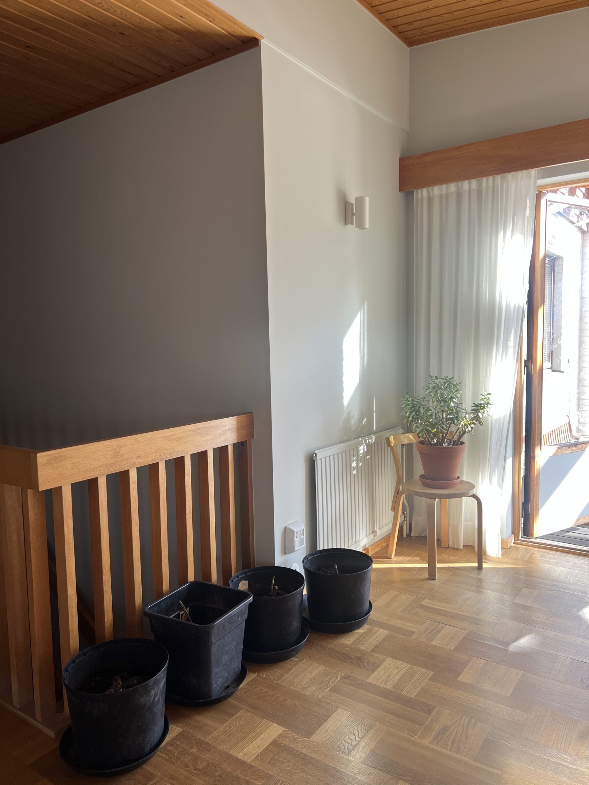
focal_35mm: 26
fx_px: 590
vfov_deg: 67.3
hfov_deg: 53.1
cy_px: 392
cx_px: 294
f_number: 1.5
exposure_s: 1/121
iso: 32
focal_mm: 5.7
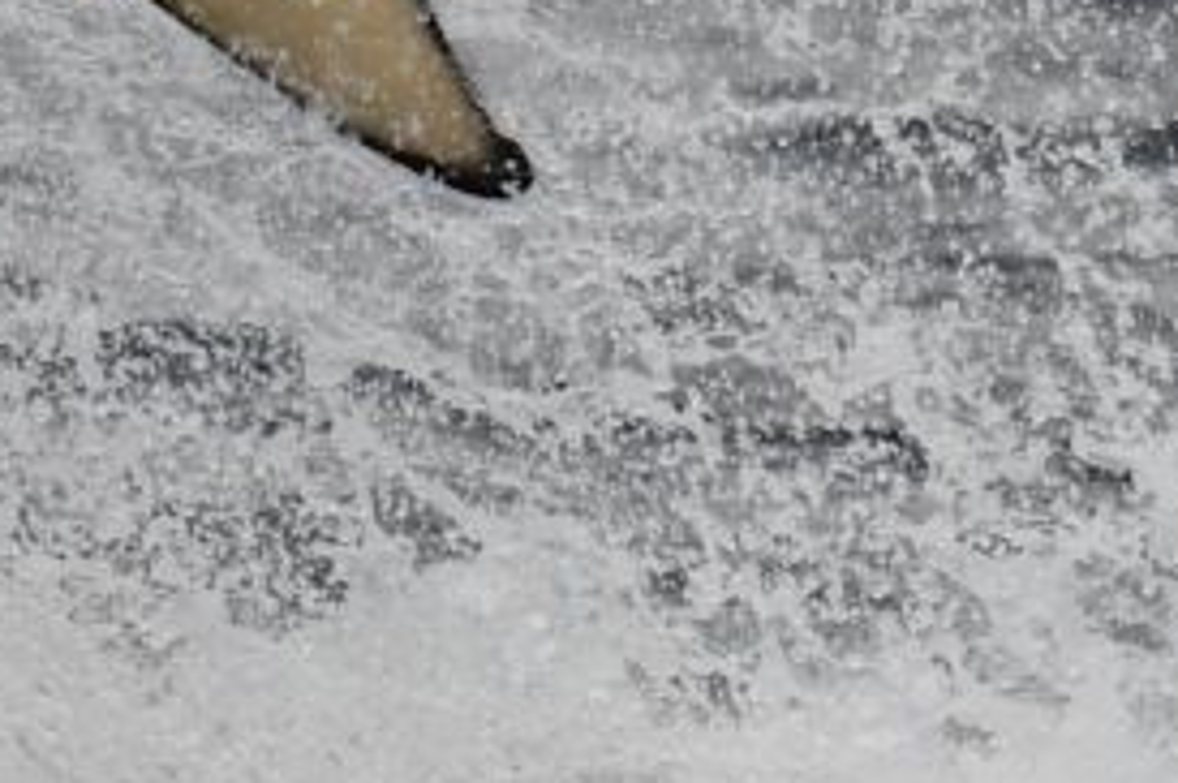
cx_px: -271
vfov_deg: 0.7
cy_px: -15
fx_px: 64483
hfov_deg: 1.0
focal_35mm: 1973
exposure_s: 1/2000
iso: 360
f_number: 8
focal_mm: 450
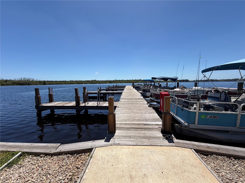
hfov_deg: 102.1
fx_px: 99
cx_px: 122
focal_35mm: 14
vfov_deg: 85.7
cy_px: 92
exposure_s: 1/1259
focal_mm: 2.22
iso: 25
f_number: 2.2
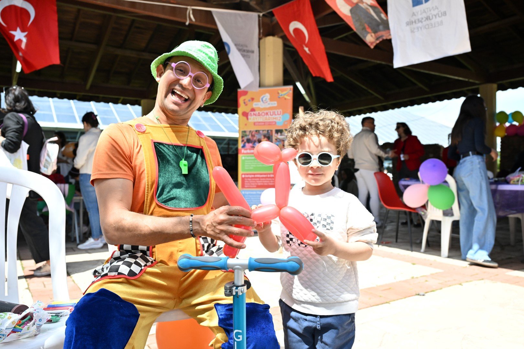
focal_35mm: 29
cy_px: 174
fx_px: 422
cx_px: 262
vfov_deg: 45.0
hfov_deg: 63.7
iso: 1250
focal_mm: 29
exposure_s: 1/3200
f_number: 5
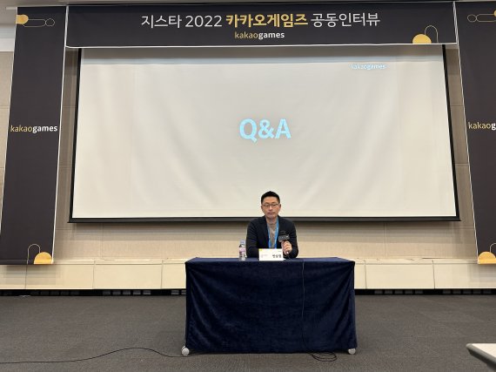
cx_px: 248
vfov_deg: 56.8
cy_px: 186
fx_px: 344
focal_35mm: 24
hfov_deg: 71.6
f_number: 1.78
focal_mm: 6.86
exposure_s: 1/60
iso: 160
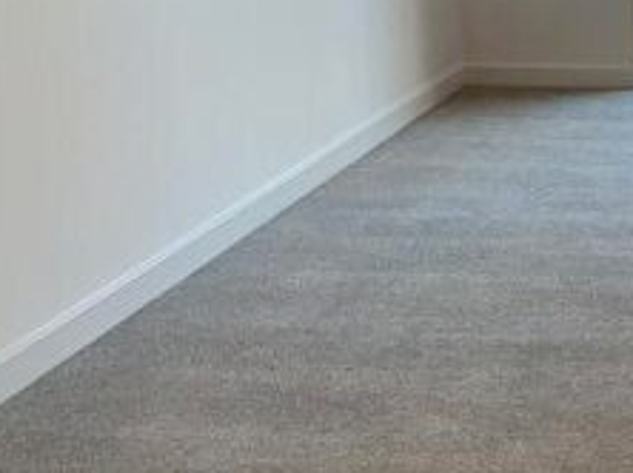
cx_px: 867
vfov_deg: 17.9
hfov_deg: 21.2
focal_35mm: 82
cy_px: 135
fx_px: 1498
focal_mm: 4.25
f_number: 1.8
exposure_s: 1/121
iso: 64
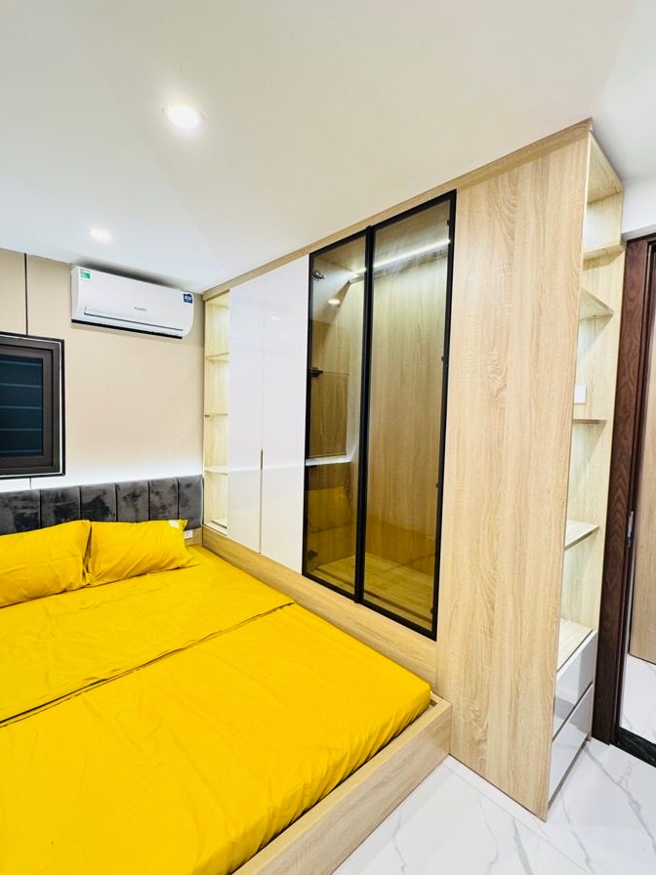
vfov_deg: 94.5
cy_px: 438
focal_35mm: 16
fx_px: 404
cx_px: 304
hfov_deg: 78.0
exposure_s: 1/50
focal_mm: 2.22
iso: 250
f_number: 2.2
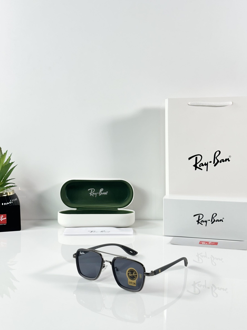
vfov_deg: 36.8
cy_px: 167
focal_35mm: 52
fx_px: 495
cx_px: 118
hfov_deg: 28.0
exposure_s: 1/100
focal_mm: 6.86
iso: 80
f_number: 1.78
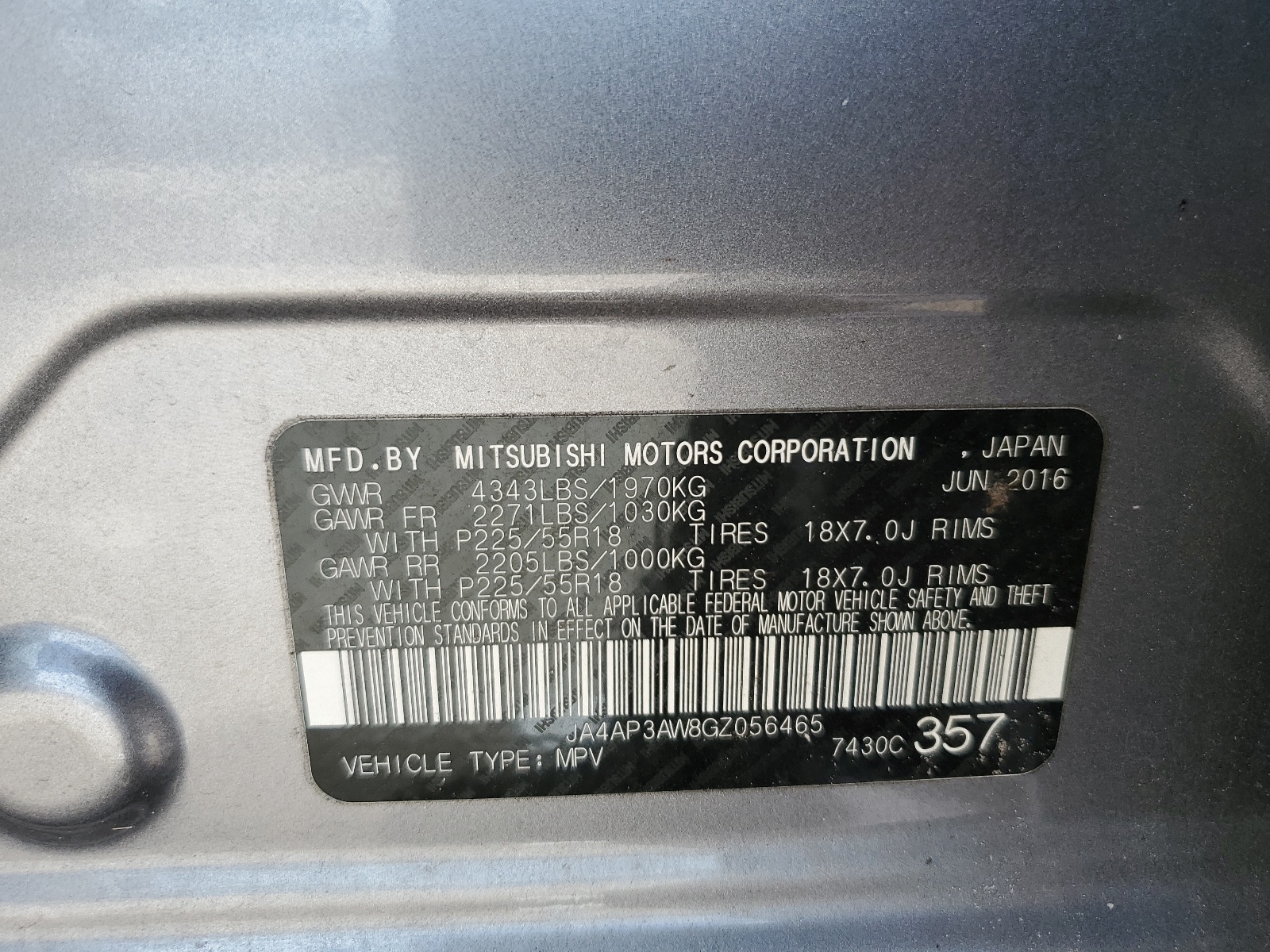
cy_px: 476
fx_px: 954
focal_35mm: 26
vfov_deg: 53.1
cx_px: 635
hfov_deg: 67.3
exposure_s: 1/526
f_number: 1.5
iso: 50
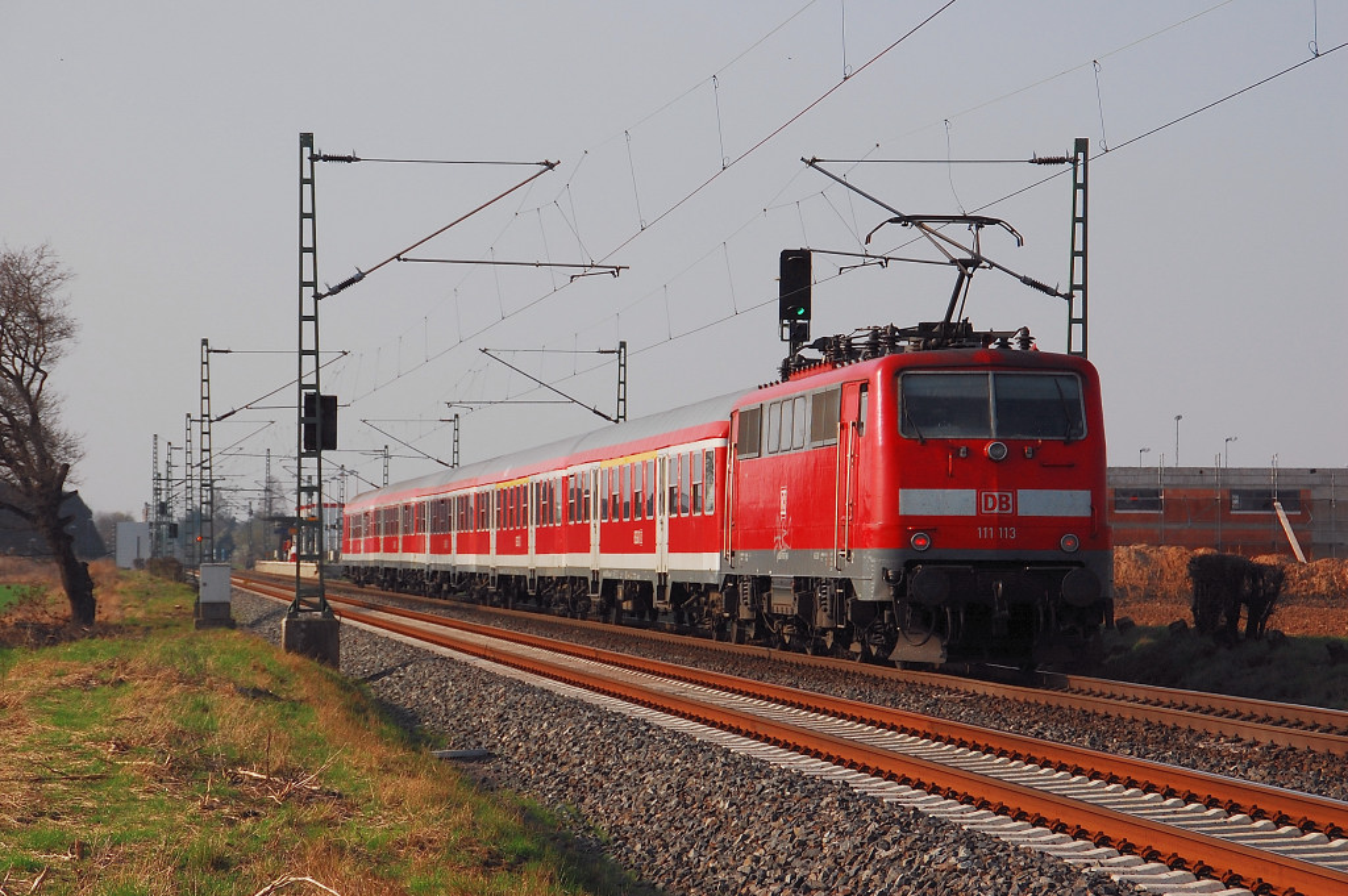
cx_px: 674
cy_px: 448
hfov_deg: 16.1
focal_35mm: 128
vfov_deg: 10.7
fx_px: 4770
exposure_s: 1/1000
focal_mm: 85
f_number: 8
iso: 400
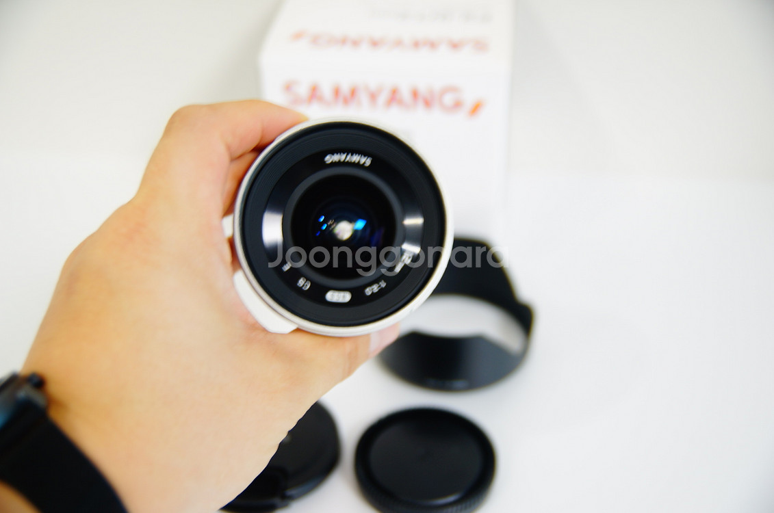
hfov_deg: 43.7
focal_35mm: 45
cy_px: 256
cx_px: 387
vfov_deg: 29.8
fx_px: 966
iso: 100
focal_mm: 30
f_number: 2.8
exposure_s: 1/13
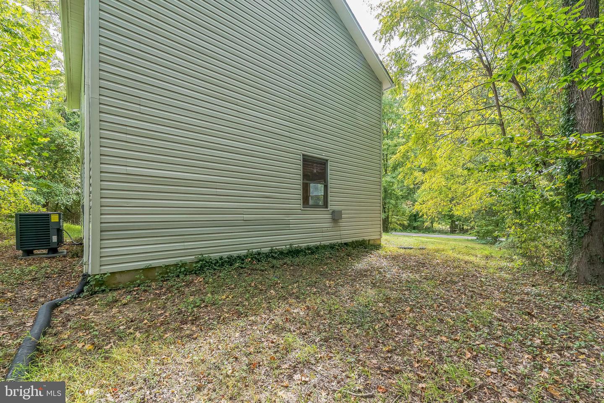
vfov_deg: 81.2
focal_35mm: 14
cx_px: 302
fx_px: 235
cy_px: 202
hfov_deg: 104.3
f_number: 8
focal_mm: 14
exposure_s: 1/40
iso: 200
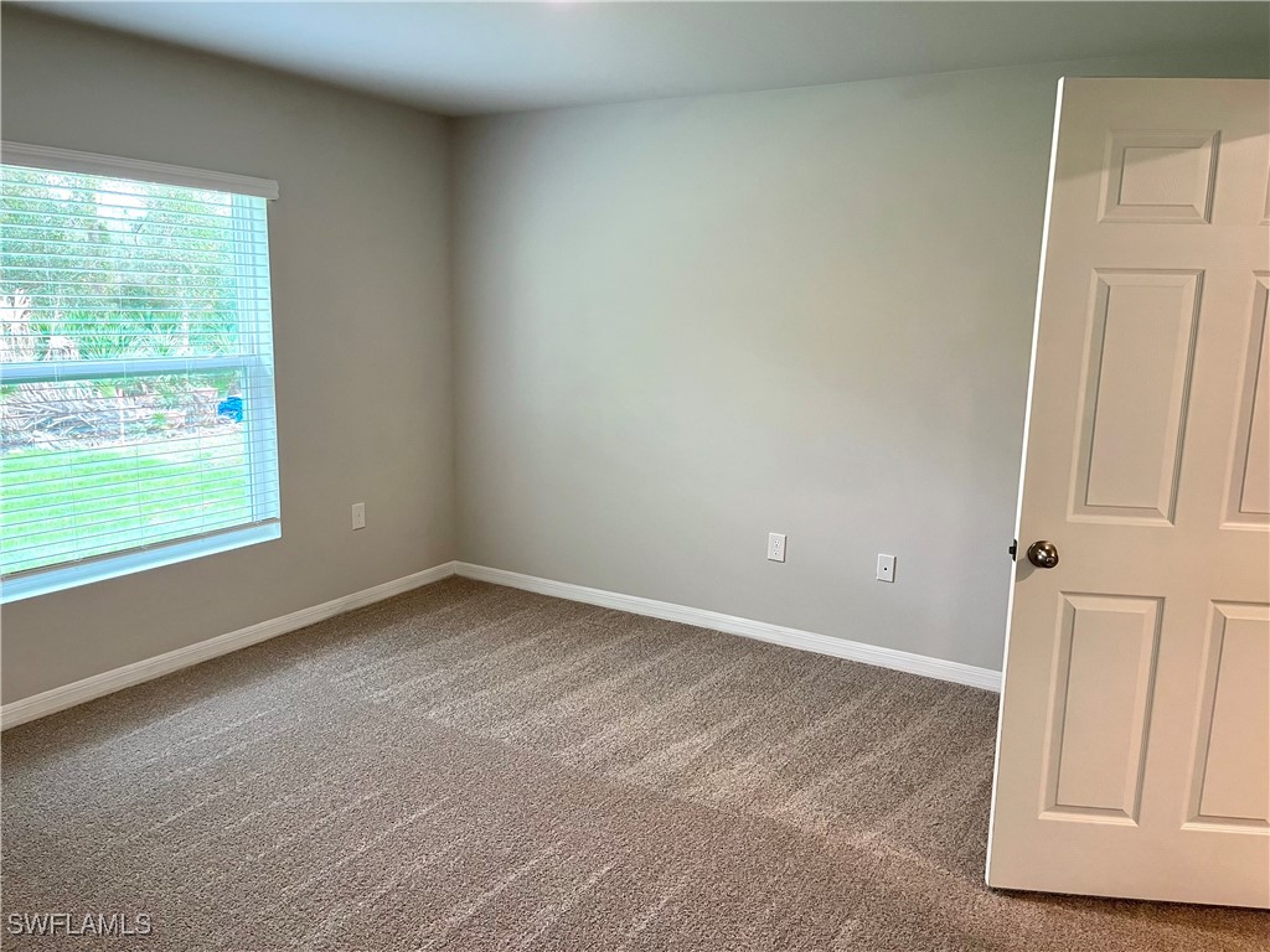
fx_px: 954
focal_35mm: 26
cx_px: 635
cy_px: 476
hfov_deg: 67.3
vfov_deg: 53.1
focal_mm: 5.1
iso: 100
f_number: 1.6
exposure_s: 1/60
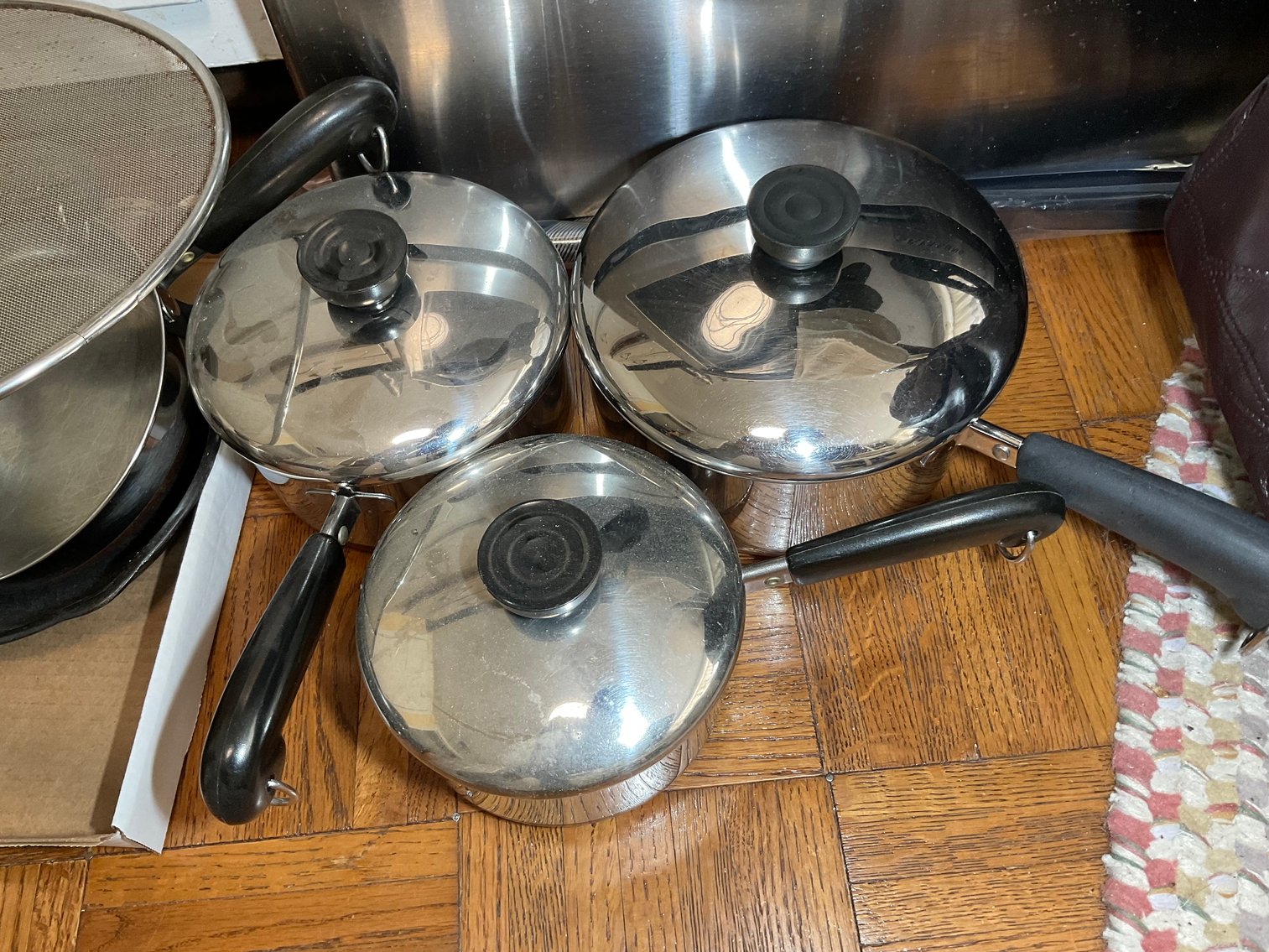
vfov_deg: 48.2
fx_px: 1063
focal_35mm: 29
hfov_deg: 61.7
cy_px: 476
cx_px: 634
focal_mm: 3
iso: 64
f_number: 1.8
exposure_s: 1/41
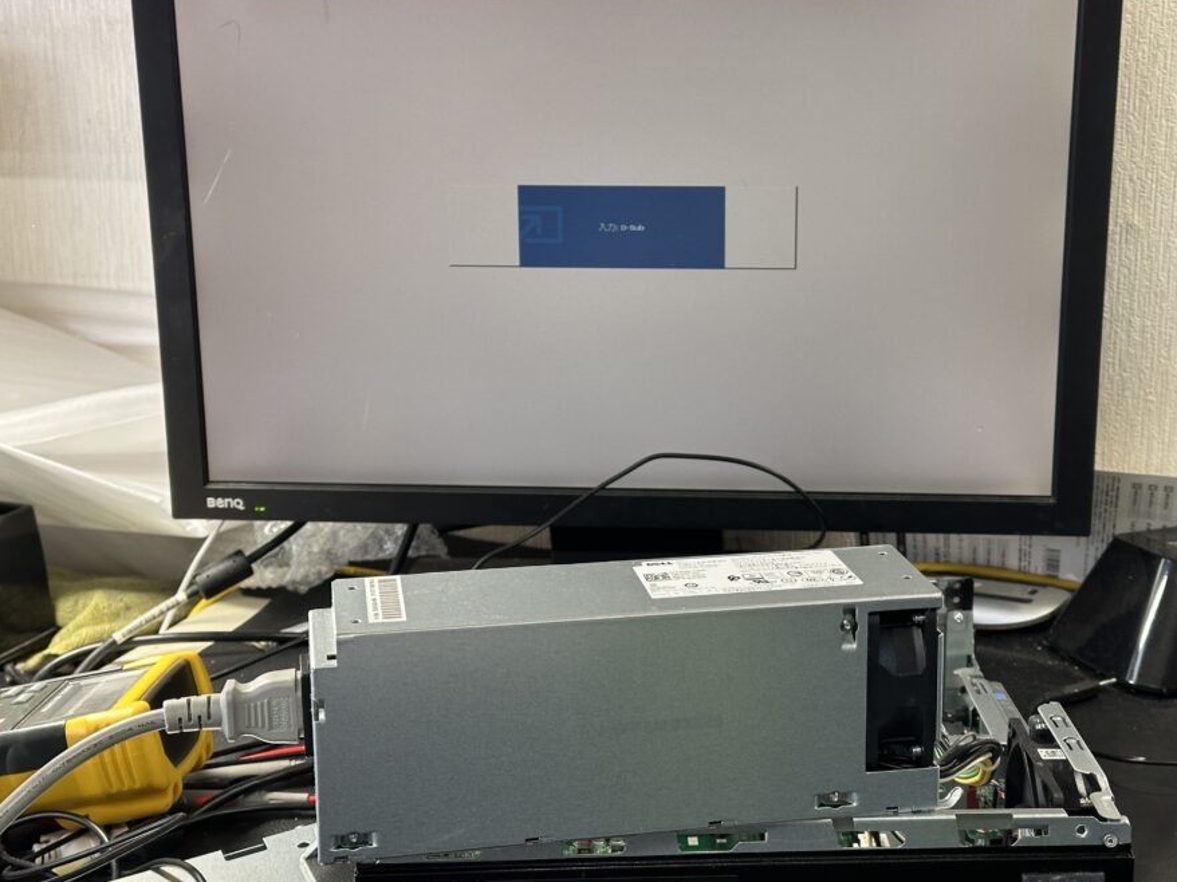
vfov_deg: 26.1
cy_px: 421
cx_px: 664
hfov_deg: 34.3
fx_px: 1904
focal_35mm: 56
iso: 125
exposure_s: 1/50
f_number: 1.78
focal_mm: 6.86
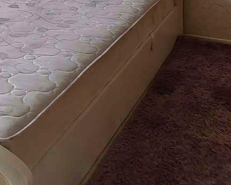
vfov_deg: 21.8
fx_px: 417
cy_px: -75
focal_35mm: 61
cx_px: 72
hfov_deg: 30.6
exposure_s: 1/33.3
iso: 80
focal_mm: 1.68
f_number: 2.2
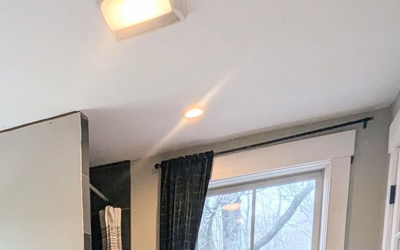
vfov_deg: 23.4
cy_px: 408
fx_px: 425
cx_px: 22
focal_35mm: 39
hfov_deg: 44.6
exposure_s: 1/120
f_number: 2.2
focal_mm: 1.95
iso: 82
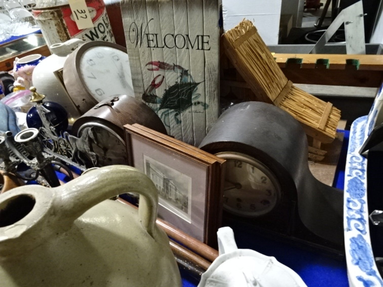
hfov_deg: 71.6
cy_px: 144
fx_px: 266
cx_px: 192
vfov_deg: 56.8
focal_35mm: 24
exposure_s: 1/25
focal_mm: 4.1
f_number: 3.5
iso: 800
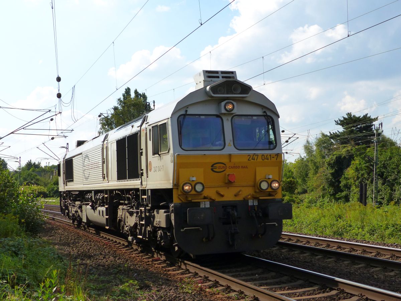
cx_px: 200
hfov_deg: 36.8
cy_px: 150
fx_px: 602
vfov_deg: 28.0
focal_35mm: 52
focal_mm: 9.4
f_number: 4
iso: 160
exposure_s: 1/1000
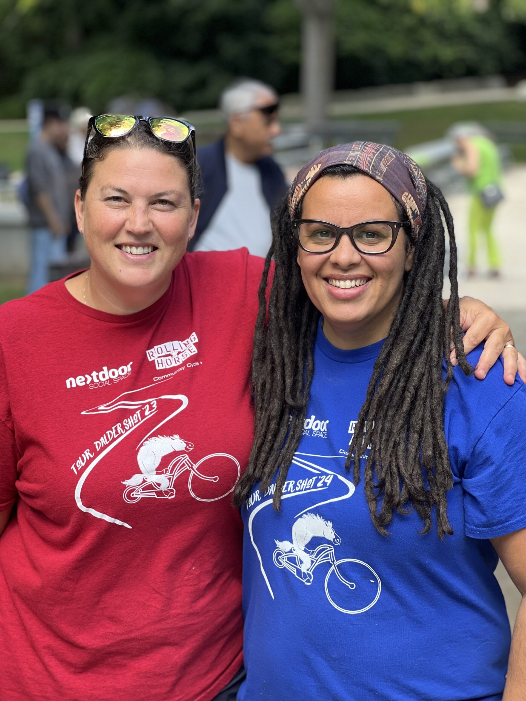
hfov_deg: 19.1
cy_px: 350
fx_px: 1560
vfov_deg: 25.3
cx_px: 263
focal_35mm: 77
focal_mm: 9
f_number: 2.8
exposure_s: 1/121
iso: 50
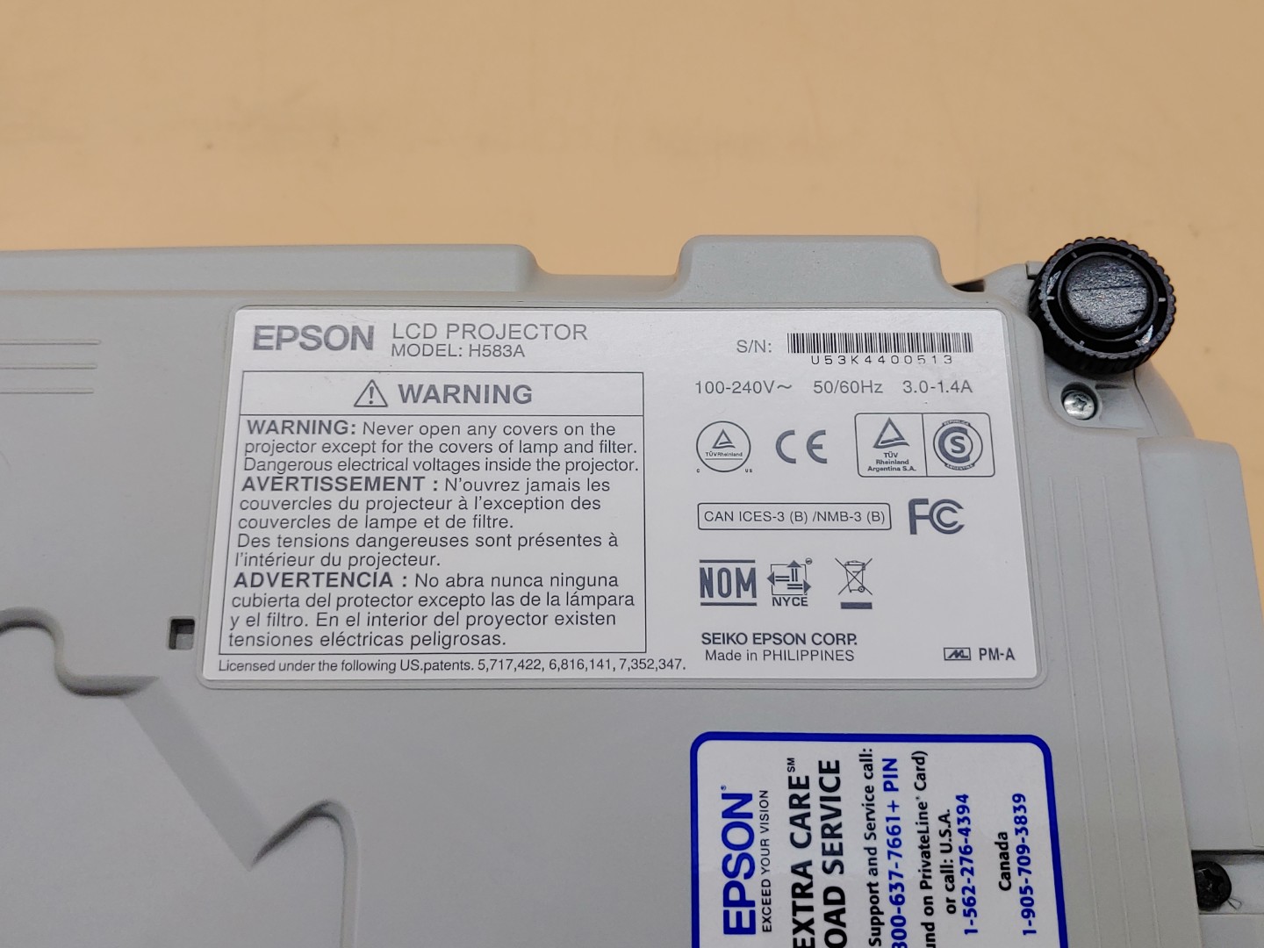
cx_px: 632
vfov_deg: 39.7
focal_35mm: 36
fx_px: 1315
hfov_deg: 51.4
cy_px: 474
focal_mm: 4.36
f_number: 1.8
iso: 50
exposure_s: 1/191
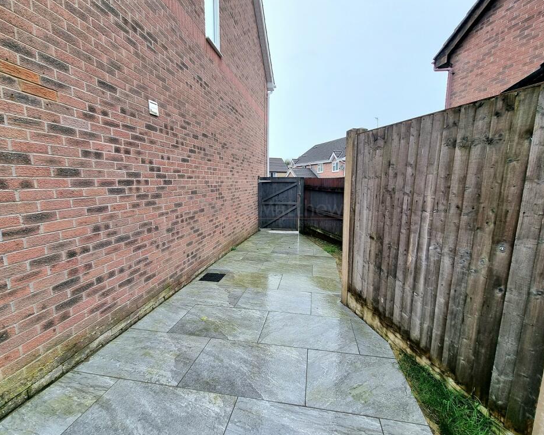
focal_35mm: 14
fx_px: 225
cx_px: 270
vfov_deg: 87.9
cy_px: 213
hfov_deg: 100.7
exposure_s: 1/147
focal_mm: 2.2
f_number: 2.2
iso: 50
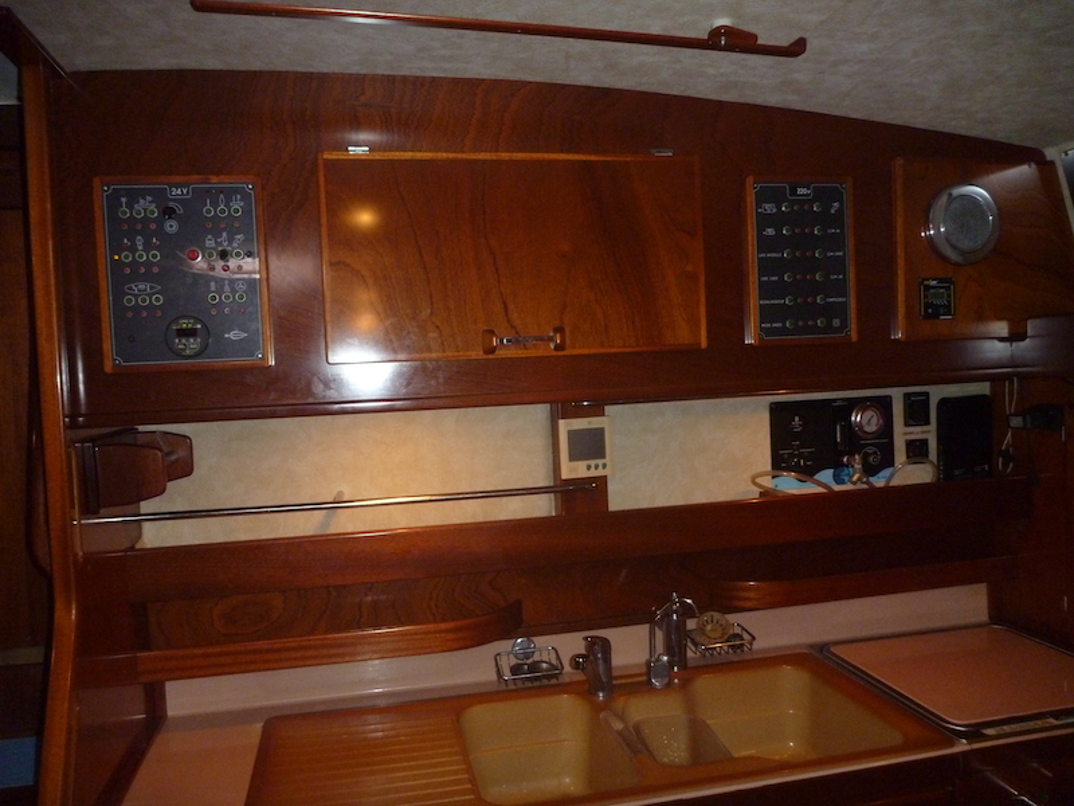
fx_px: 869
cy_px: 403
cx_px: 537
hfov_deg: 63.4
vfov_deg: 49.7
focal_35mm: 28
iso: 400
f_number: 3.3
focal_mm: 4.9
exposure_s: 1/30
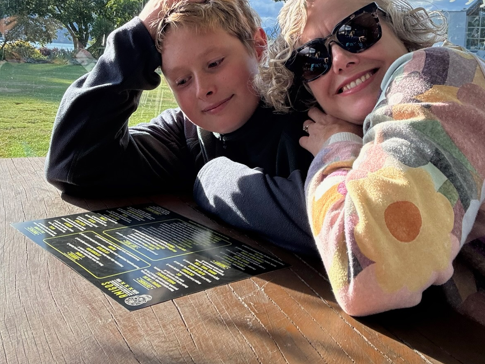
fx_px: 560
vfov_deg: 34.9
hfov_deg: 46.8
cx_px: 252
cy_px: 76
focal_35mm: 40
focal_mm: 2.69
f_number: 1.9
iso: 25
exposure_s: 1/215
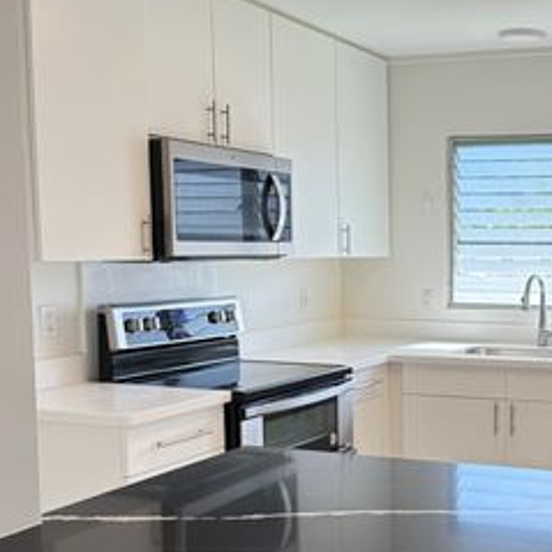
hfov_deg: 32.8
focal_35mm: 48
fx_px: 866
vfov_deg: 35.2
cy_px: 334
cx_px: 536
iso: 64
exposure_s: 1/120
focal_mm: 5.96
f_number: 1.6
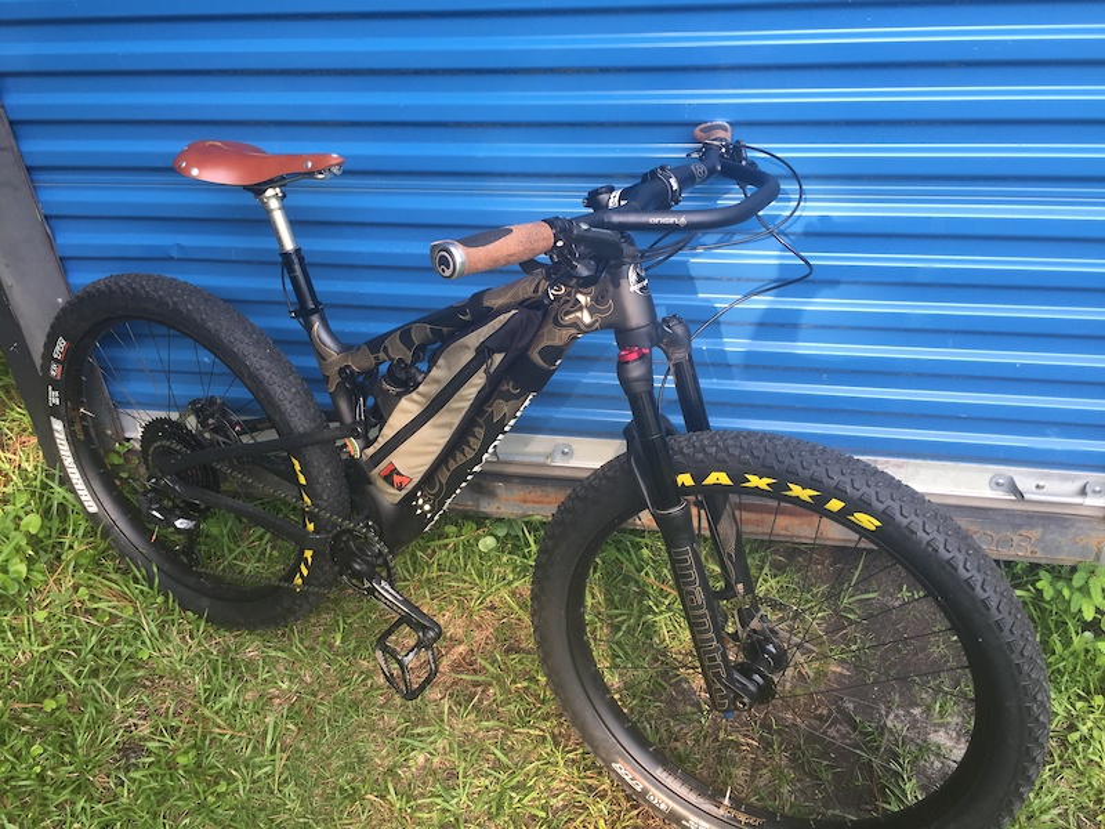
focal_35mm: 29
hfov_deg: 61.7
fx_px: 926
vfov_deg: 48.2
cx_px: 552
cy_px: 414
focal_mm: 4.15
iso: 32
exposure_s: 1/120
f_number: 2.2
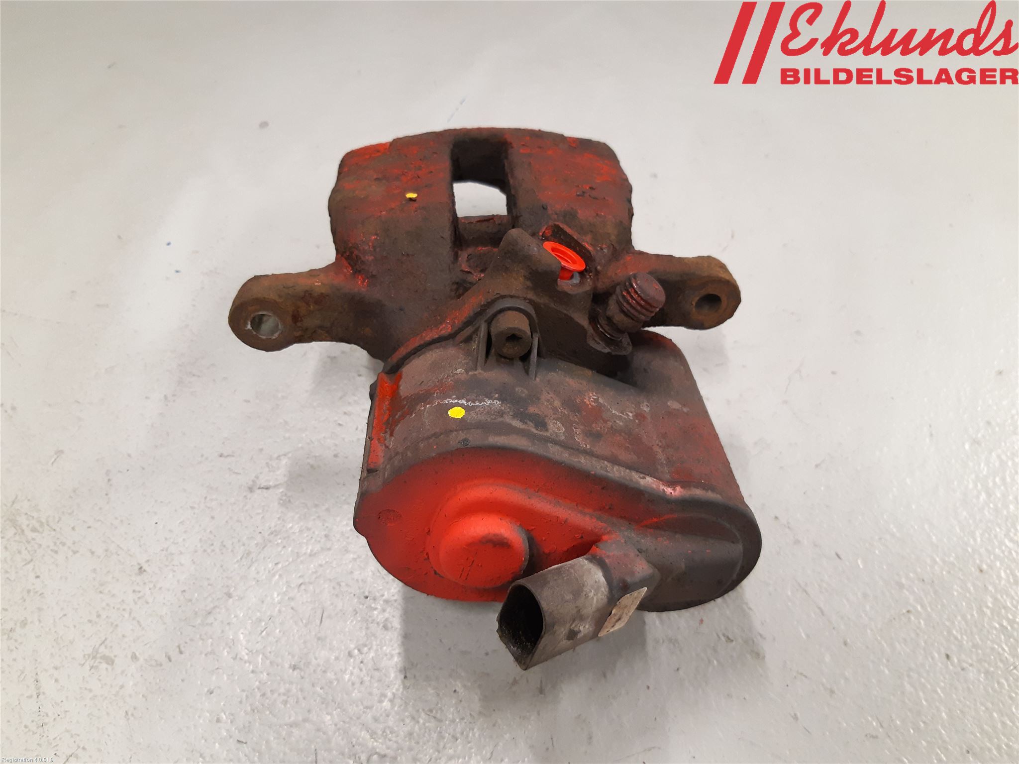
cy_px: 382
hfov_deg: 67.3
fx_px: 765
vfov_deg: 53.1
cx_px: 510
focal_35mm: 26
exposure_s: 1/50
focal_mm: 3.93
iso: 200
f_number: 1.7
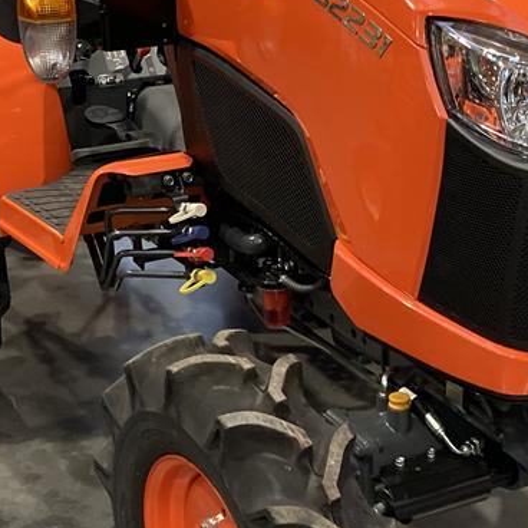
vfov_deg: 20.6
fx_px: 1450
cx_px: 334
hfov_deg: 20.6
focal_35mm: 84
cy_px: 172
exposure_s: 1/50
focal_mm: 3.99
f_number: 1.8
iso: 160
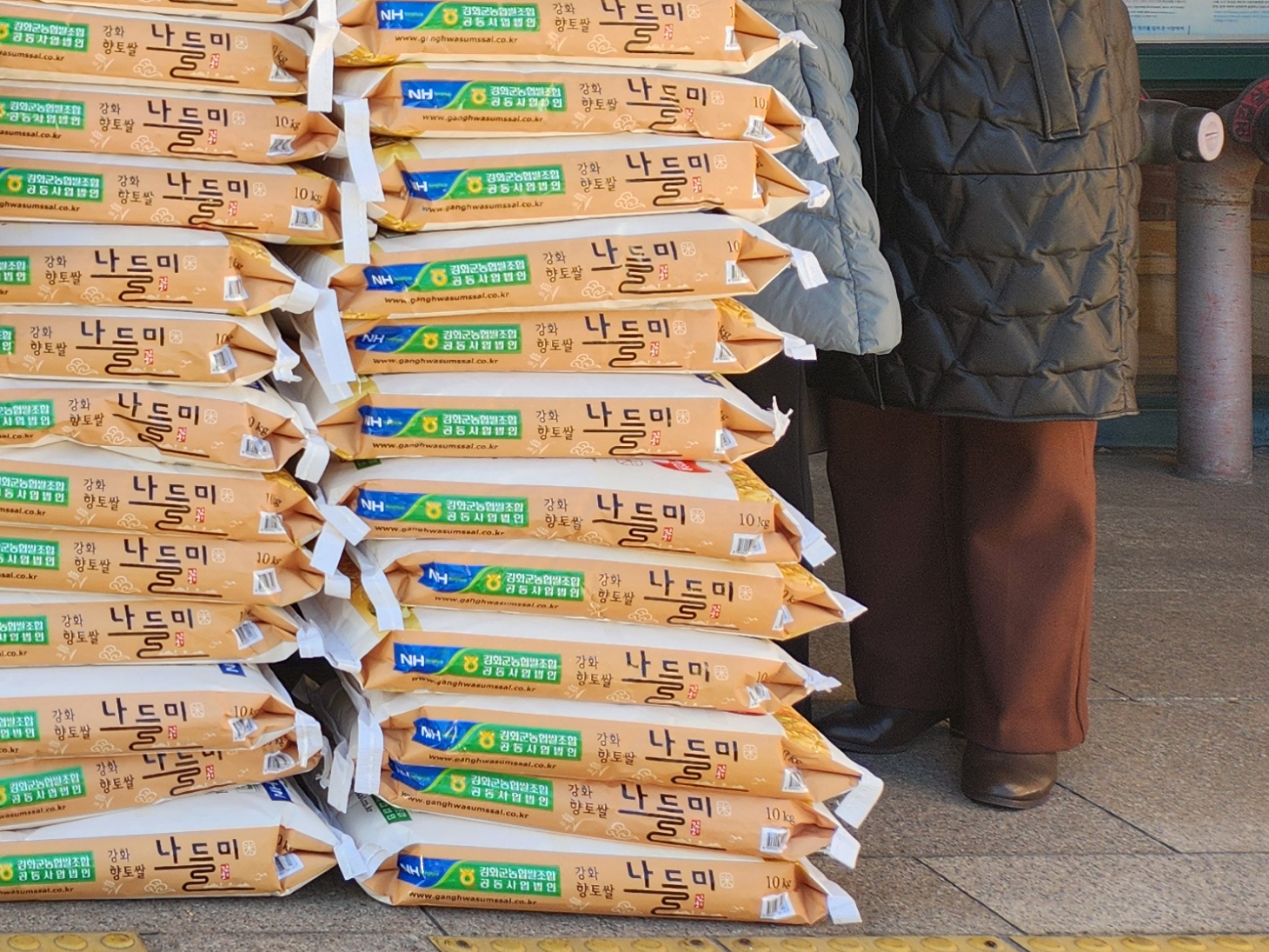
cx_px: -406
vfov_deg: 22.3
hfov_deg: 26.0
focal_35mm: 63
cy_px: -38
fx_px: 2310
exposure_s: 1/234
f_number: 1.8
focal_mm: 5.4
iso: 20
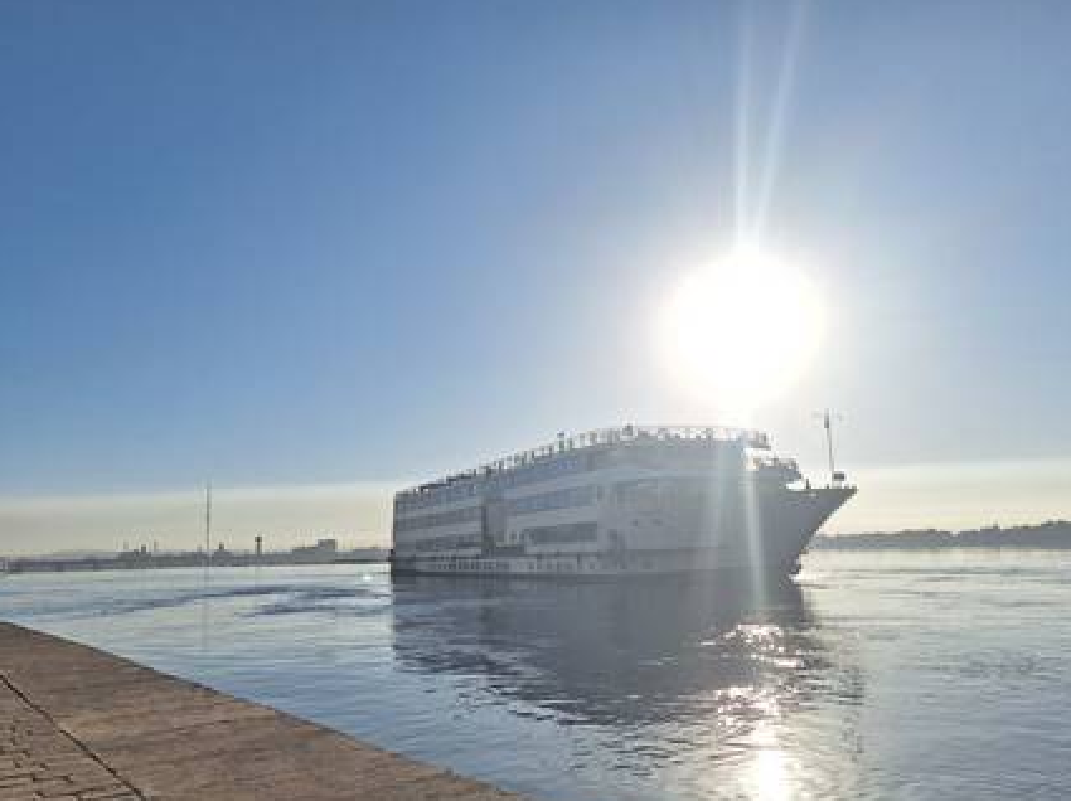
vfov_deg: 52.9
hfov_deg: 67.3
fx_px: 804
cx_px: 557
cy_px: 438
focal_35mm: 26
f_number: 1.8
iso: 40
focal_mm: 5.54
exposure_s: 1/11236
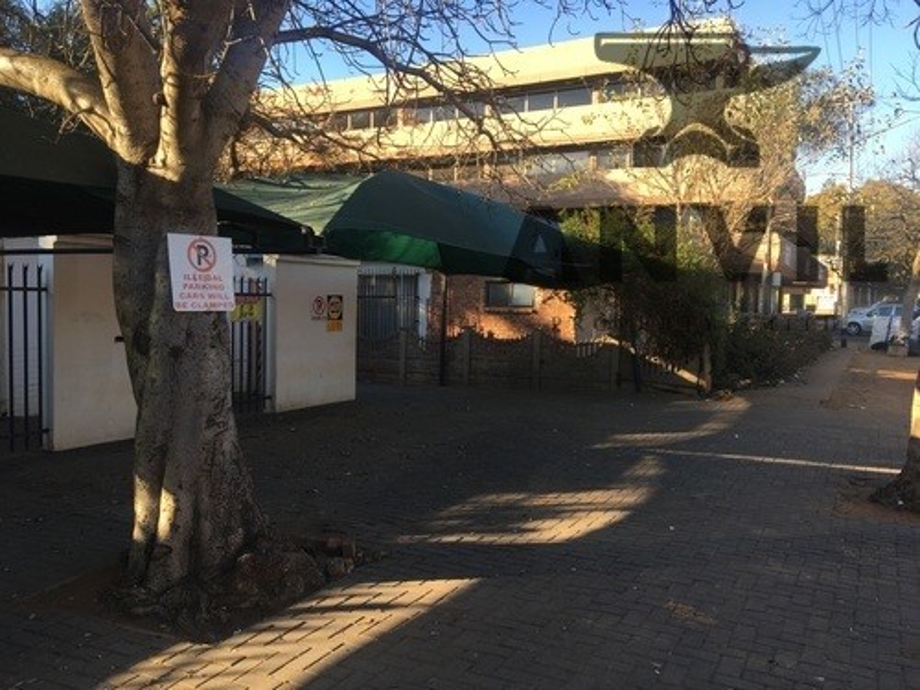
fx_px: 771
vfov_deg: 48.2
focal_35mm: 29
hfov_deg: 61.7
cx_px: 460
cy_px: 345
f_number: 2.2
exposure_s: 1/287
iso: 25
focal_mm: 4.15
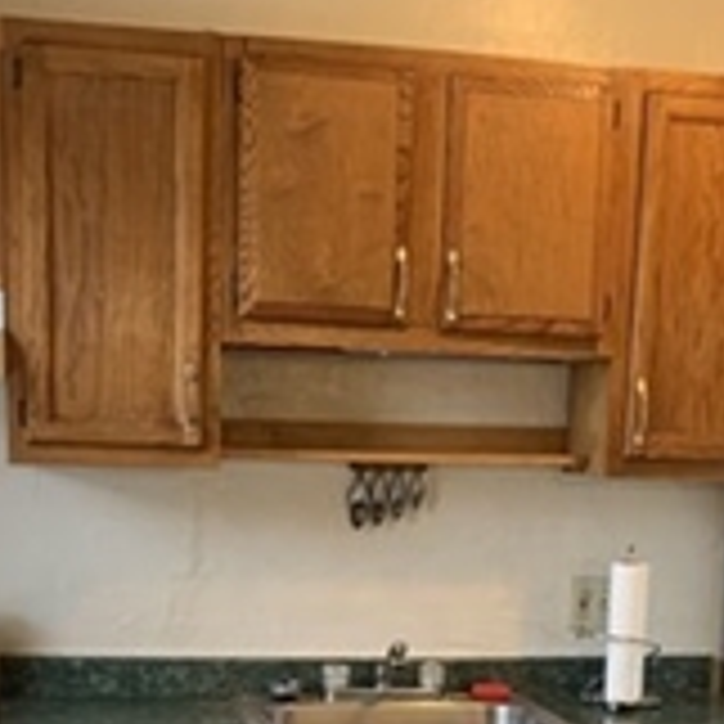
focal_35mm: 73
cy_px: 740
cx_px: 434
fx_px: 1727
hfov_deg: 23.6
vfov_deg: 22.7
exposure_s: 1/60
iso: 200
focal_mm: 4.25
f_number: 1.8
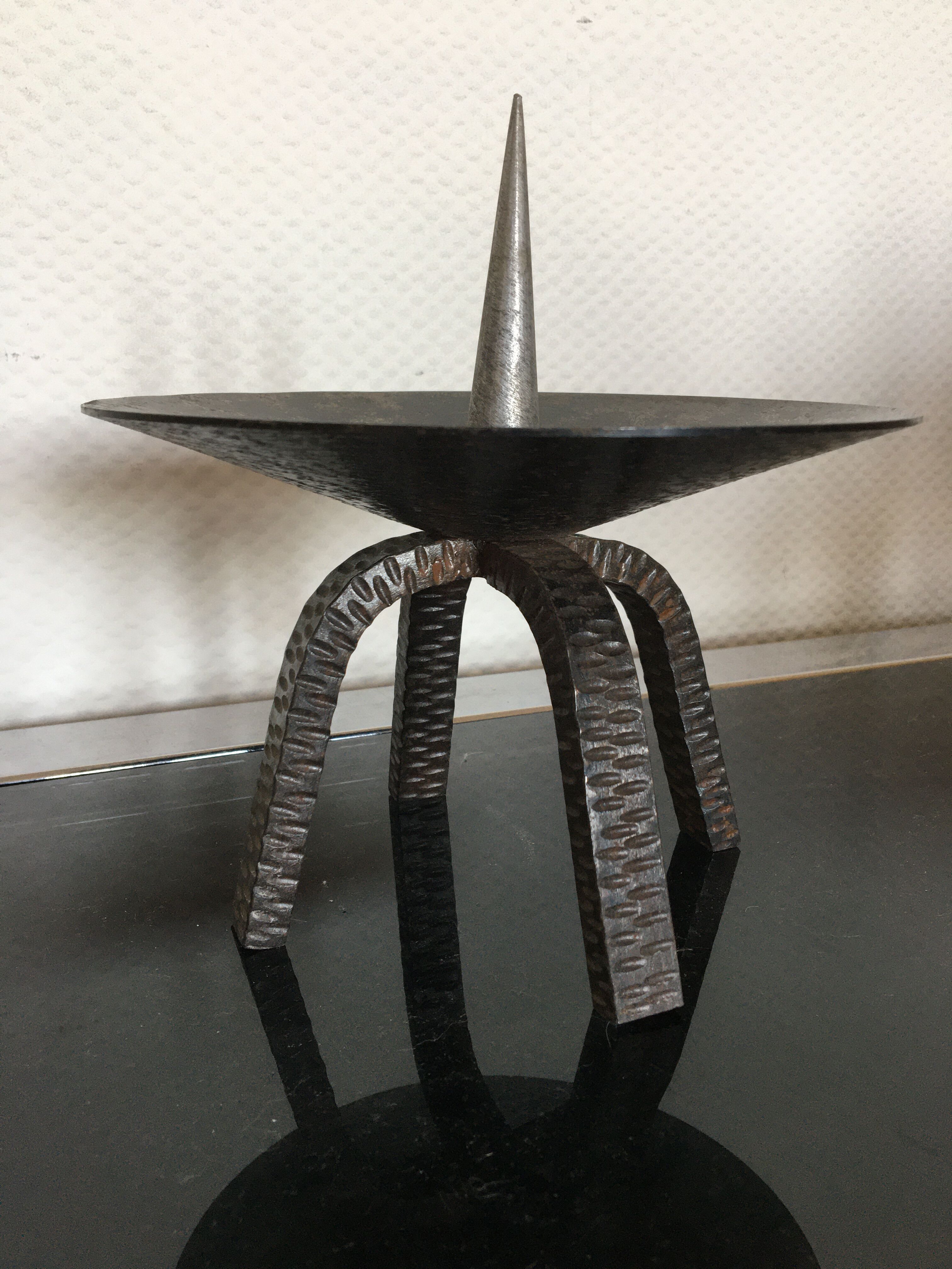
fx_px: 1063
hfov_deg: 48.2
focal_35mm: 29
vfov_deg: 61.7
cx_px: 476
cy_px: 634
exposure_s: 1/33
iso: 125
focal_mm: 4.15
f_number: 2.2
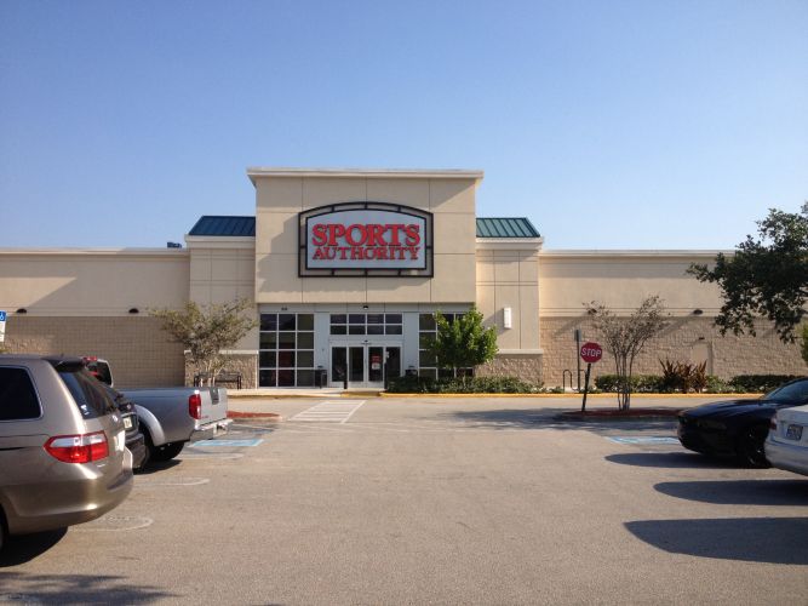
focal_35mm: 35
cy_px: 303
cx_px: 404
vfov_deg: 40.7
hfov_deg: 52.6
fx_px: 817
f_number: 2.4
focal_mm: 4.28
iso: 50
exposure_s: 1/1534
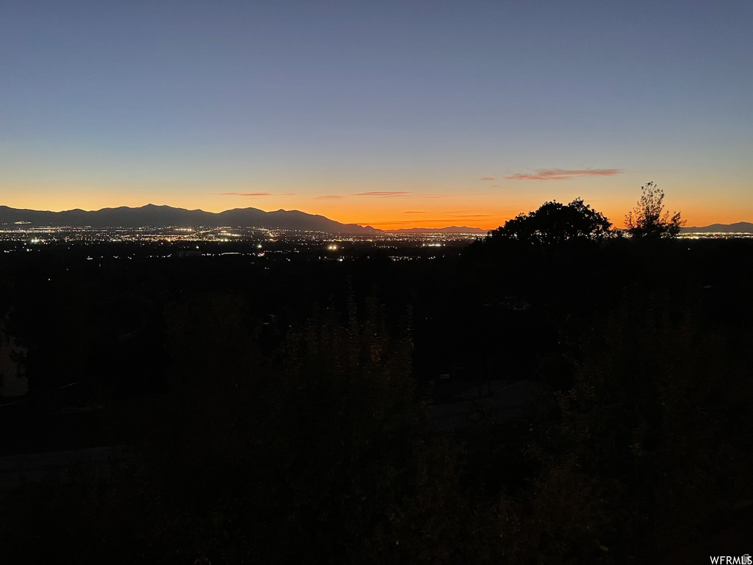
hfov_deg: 67.3
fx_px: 566
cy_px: 282
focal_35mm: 26
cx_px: 376
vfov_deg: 53.1
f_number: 1.6
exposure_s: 1/30
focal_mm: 4.2
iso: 640
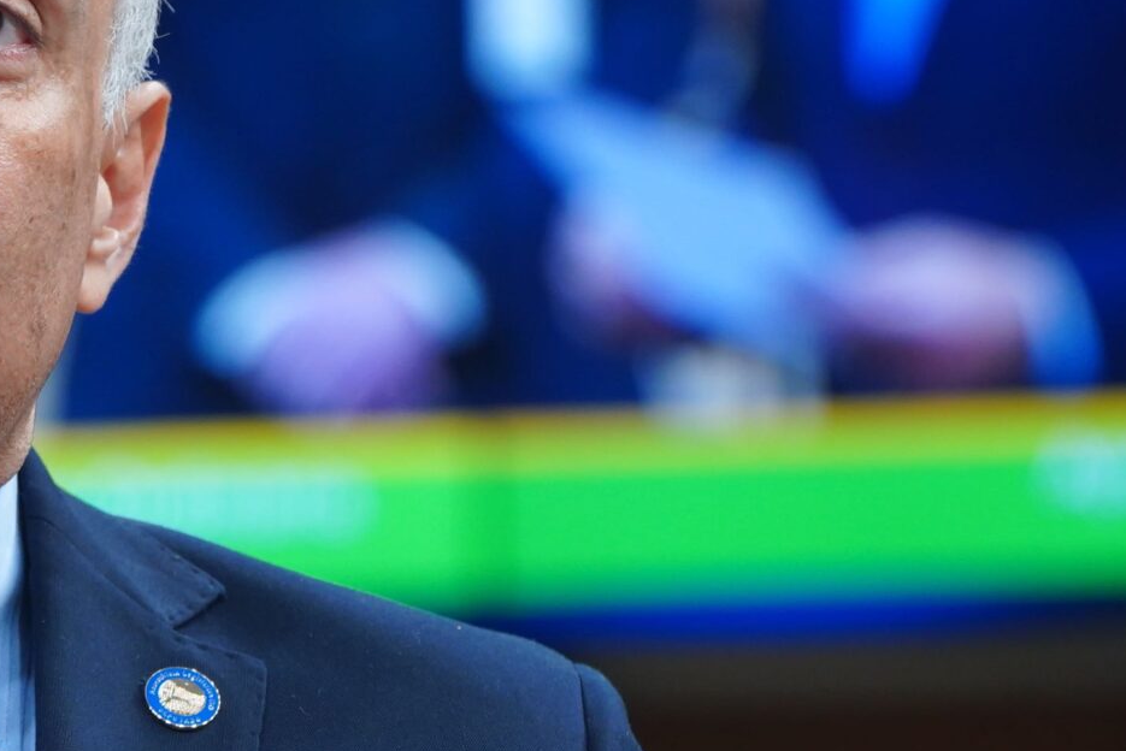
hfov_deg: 4.0
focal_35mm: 509
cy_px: 424
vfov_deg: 2.7
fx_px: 15924
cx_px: -167
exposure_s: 1/125
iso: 1600
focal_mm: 186
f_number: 6.3
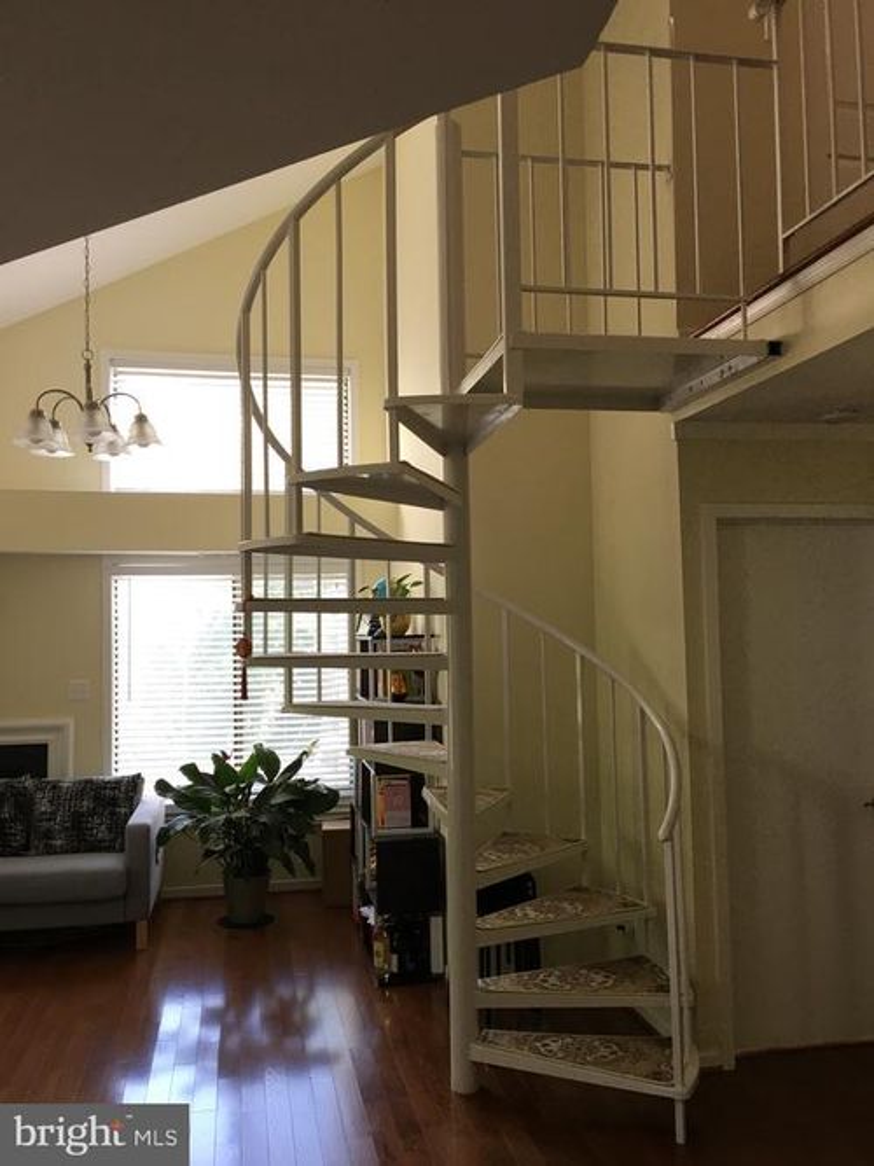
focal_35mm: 29
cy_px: 583
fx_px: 977
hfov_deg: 48.2
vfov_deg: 61.7
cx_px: 437
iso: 25
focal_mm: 4.15
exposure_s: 1/30
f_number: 2.2
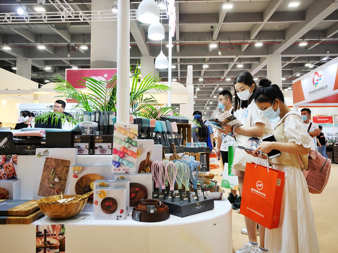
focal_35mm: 29
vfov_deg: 48.2
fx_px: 283
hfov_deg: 61.7
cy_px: 123
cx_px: 168
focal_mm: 14
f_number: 4
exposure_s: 1/60
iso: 640
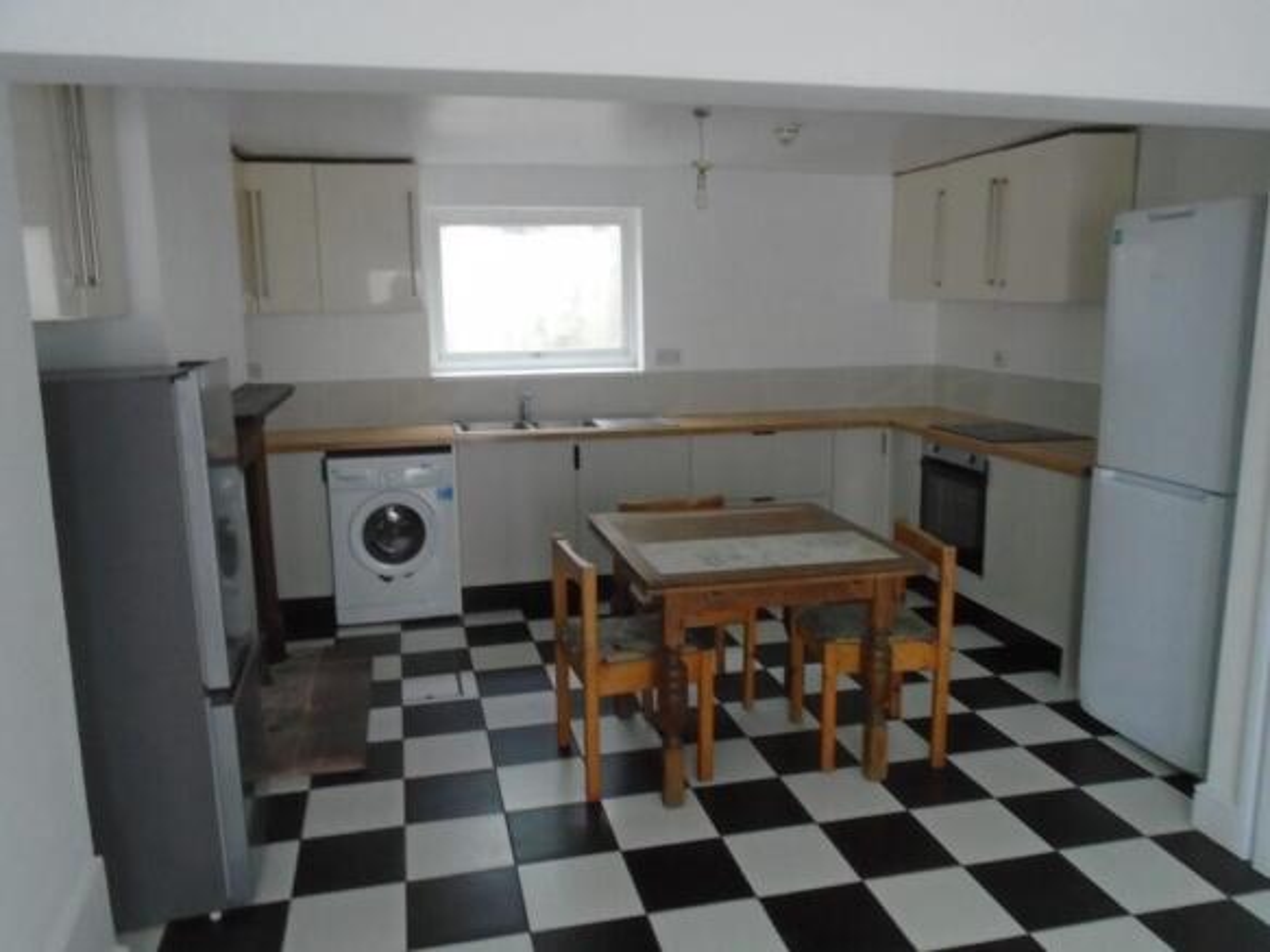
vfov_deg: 53.0
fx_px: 954
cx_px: 635
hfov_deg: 67.3
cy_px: 476
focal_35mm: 26
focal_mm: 4.6
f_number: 3.2
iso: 400
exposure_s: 1/8
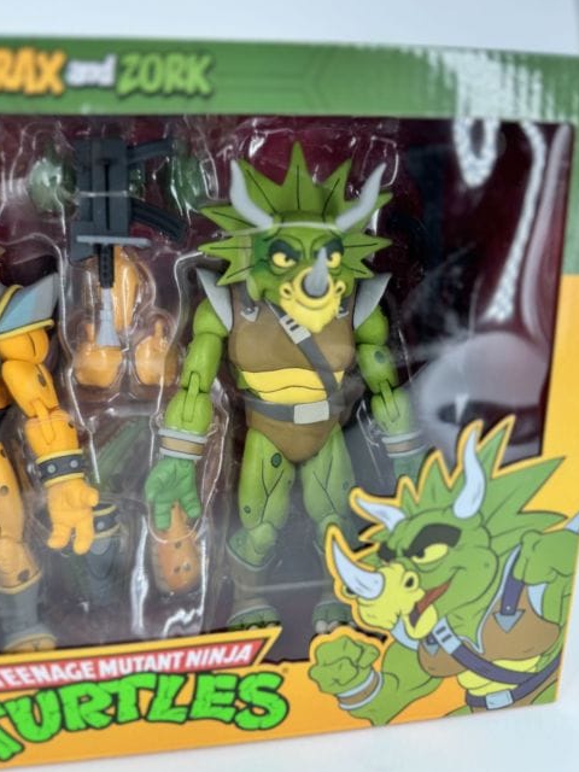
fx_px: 558
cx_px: 286
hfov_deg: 54.9
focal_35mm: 25
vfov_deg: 69.4
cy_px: 379
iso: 80
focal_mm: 6.76
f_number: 1.78
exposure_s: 1/467
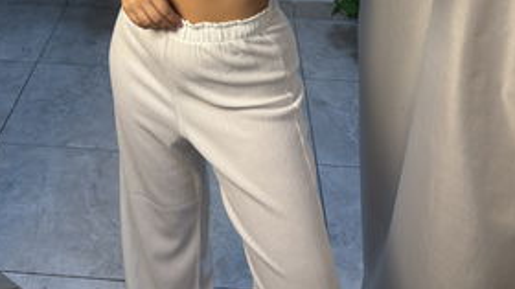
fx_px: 737
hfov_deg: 38.2
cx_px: 184
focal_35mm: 54
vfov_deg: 19.6
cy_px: -130
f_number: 1.6
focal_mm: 5.96
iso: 40
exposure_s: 1/100
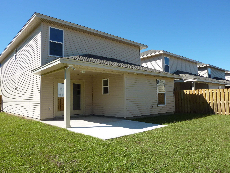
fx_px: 166
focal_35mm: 25
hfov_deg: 69.4
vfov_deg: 54.9
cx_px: 115
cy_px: 86
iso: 80
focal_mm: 4.1
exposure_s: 1/500
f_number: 4
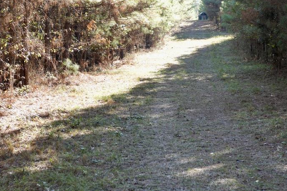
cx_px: 183
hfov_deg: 23.3
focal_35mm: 87
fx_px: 694
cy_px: 67
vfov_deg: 15.7
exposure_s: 1/60
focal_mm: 55
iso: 100
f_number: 4
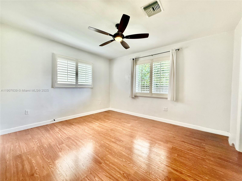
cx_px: 121
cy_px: 90
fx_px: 98
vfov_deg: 85.7
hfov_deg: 102.1
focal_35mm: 14
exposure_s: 1/120
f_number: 2.2
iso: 250
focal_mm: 2.22
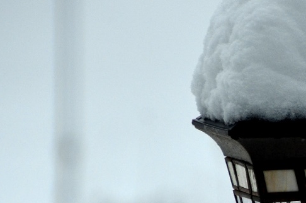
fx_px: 10468
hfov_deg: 1.7
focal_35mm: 1234
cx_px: 345
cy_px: 245
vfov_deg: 1.1
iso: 250
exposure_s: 1/800
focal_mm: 250
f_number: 6.3
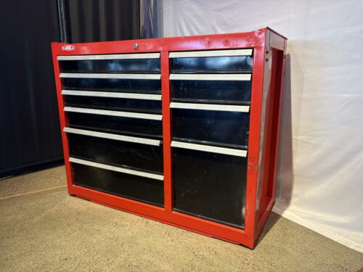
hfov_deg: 67.3
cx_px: 182
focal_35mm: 26
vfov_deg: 53.1
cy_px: 136
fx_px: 273
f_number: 1.6
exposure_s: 1/60
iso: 100
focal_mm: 5.96
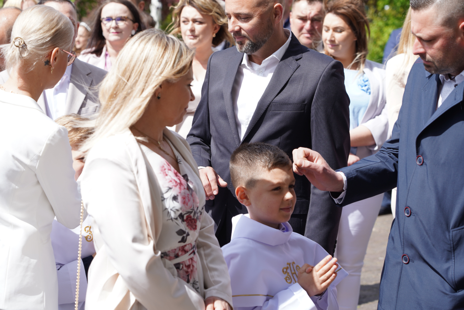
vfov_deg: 13.3
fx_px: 1328
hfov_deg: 19.8
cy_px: 155
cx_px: 232
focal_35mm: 103
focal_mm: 103
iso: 100
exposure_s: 1/250
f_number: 6.3
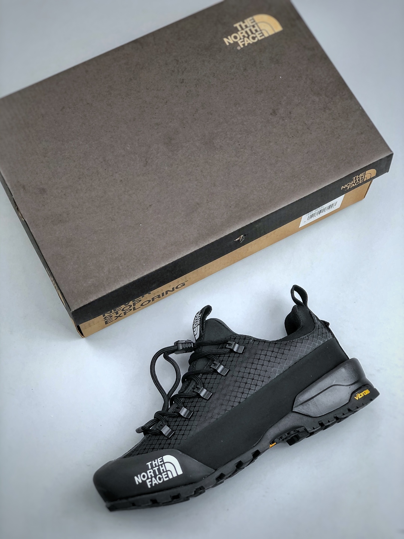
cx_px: 202
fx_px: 887
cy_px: 270
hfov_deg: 25.7
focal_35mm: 57
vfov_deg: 33.8
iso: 25
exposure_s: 1/33
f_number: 2.8
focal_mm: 6.6
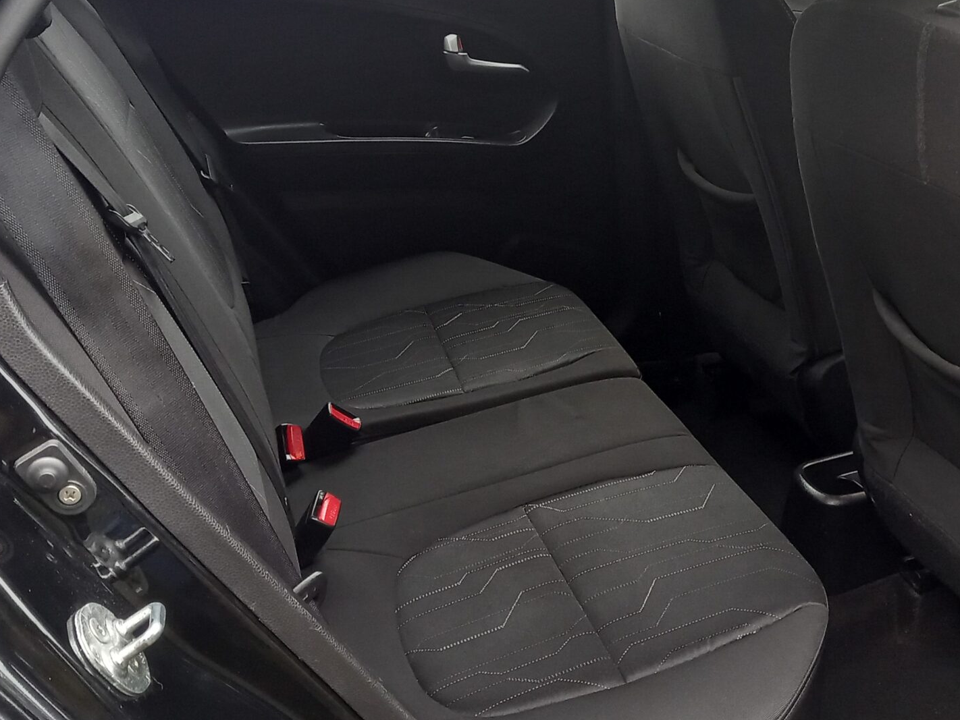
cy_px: 315
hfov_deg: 41.8
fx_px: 1248
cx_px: 596
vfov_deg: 32.2
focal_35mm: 45
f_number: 2
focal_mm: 4.6
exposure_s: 1/30
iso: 250
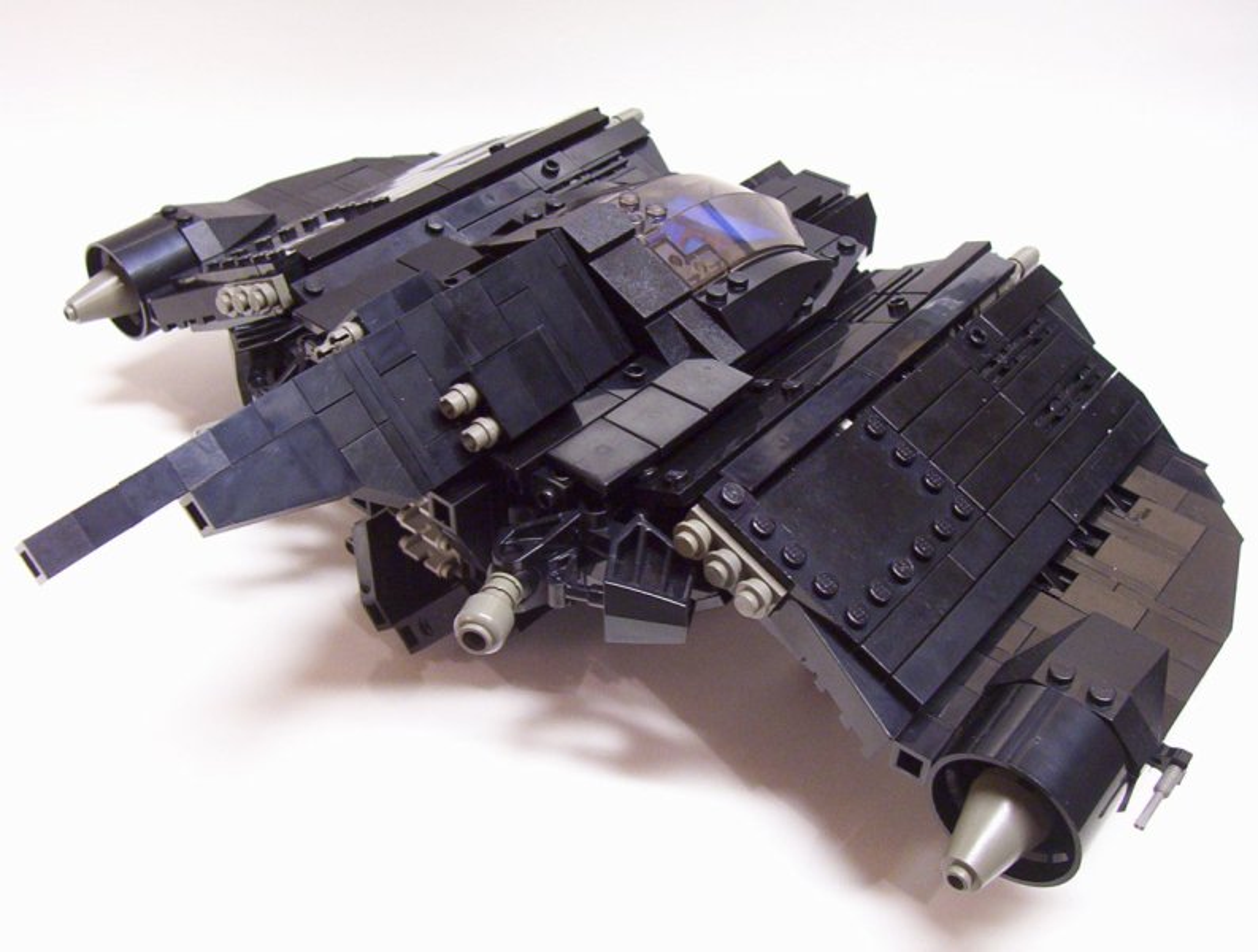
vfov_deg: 33.8
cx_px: 629
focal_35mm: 43
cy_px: 476
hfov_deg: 43.7
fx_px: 1568
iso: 200
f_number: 2.73
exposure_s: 1/17.3
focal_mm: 5.77
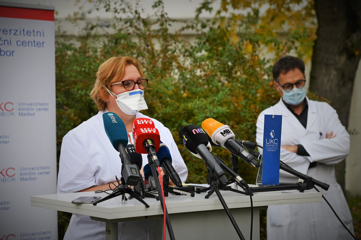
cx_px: 180
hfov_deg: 20.8
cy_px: 120
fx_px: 982
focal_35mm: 98
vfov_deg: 13.9
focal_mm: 98
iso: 200
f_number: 5.6
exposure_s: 1/250
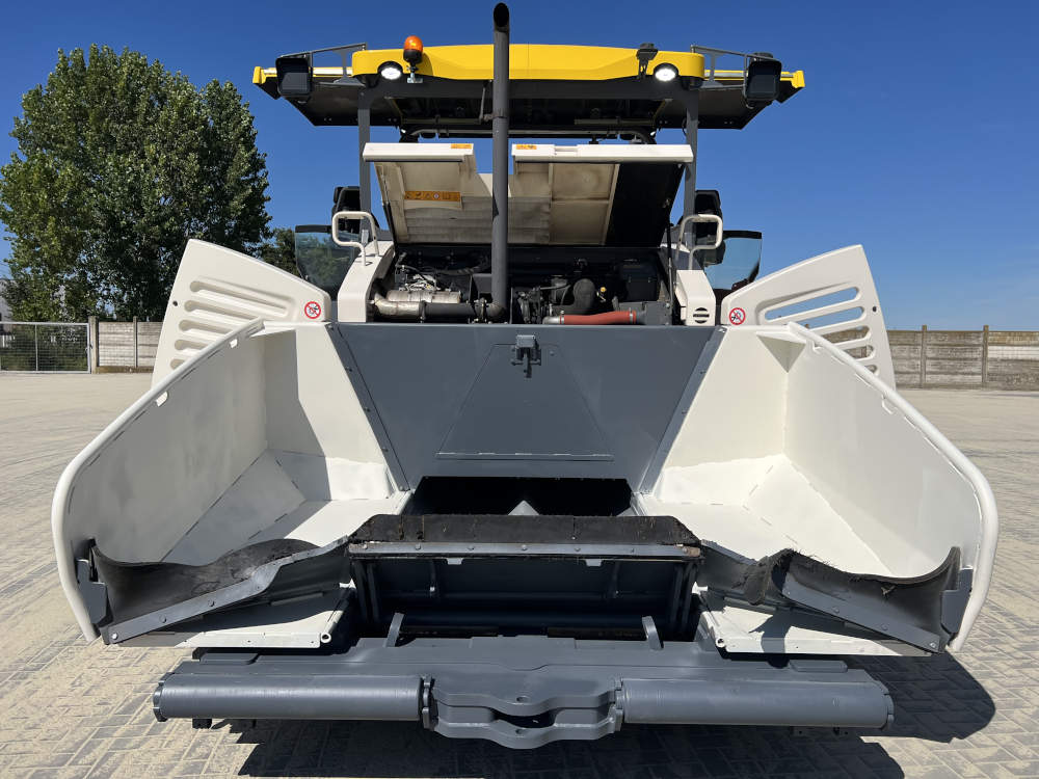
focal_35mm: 26
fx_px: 780
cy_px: 390
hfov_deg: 67.3
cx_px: 520
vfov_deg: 53.1
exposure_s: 1/9434
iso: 50
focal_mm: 5.7
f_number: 1.5
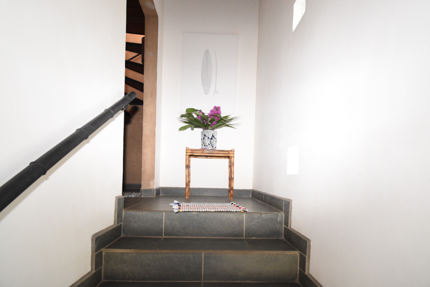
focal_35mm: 15
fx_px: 179
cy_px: 144
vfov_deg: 77.3
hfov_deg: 100.4
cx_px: 215
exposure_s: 1/60
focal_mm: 10
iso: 1600
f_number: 7.1
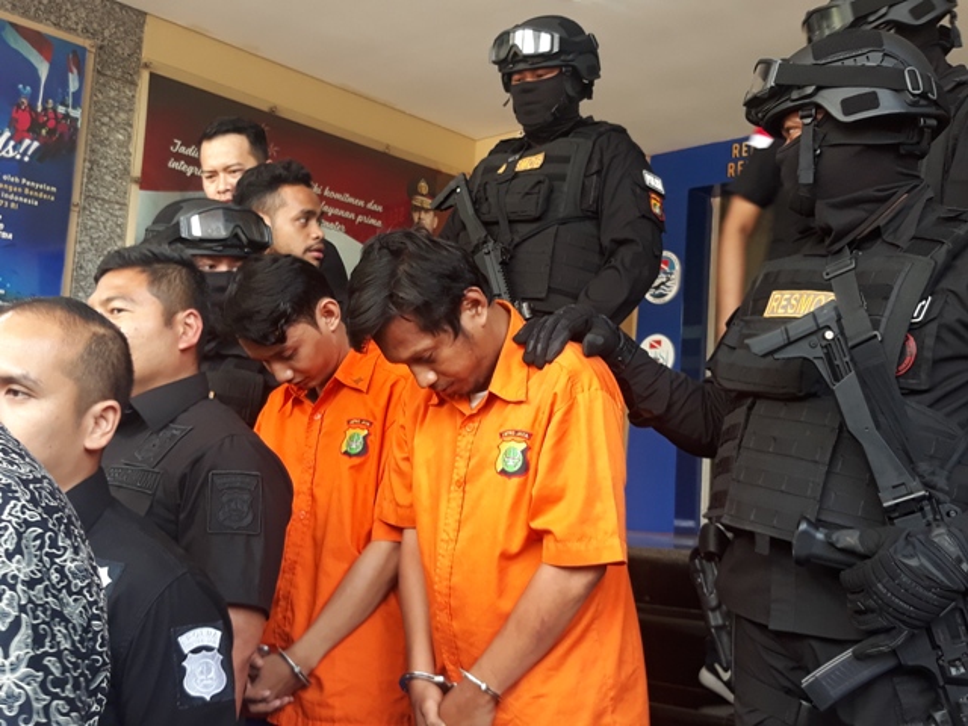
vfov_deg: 51.4
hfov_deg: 65.3
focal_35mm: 27
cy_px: 363
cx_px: 484
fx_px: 755
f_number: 1.7
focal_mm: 3.71
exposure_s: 1/50
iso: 50
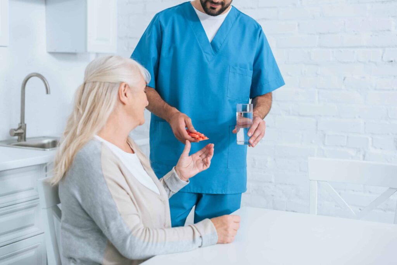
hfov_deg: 39.6
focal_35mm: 50
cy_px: 132
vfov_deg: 27.0
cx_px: 198
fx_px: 552
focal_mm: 50
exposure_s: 1/200
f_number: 3.2
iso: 250
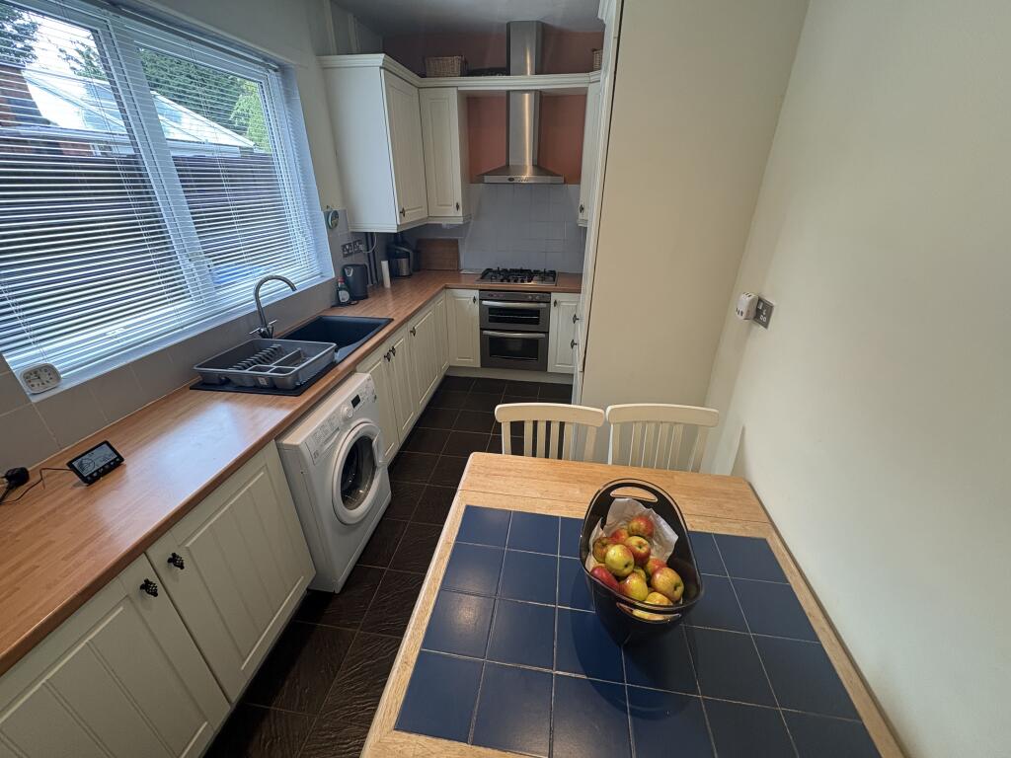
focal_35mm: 14
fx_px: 409
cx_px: 506
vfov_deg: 85.7
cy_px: 379
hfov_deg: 102.1
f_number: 2.2
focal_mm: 2.22
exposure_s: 1/100
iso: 200
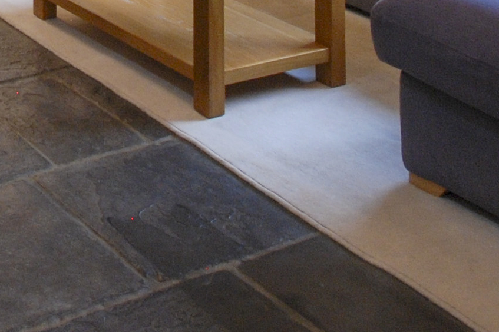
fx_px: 928
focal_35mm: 67
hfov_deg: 25.1
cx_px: -185
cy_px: -412
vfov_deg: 14.8
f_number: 9
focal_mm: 10
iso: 400
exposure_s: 1/3
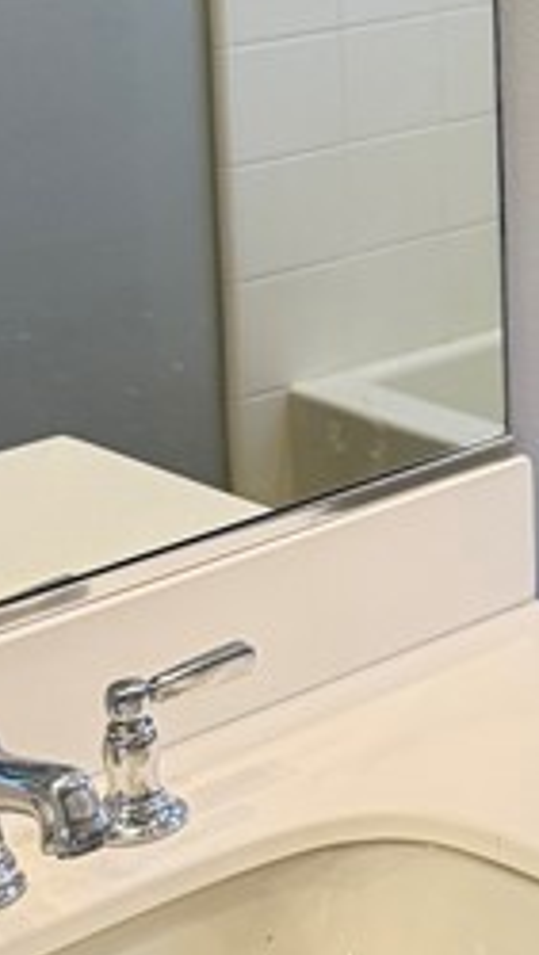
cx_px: 1315
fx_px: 2713
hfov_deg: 9.9
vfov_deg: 19.3
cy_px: -50
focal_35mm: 107
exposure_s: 1/60
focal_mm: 6.76
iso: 200
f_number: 1.78
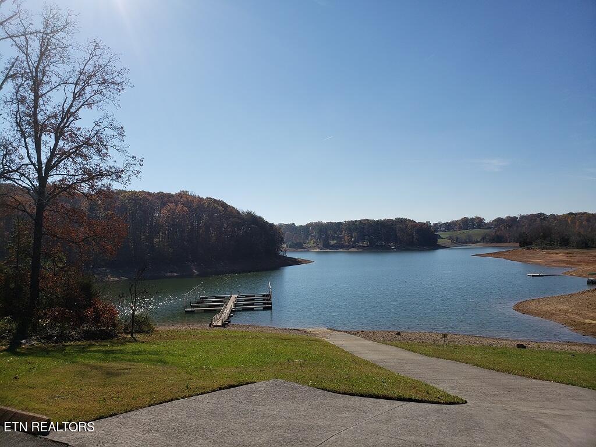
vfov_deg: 53.1
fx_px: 448
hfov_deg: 67.3
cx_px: 298
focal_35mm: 26
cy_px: 224
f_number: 2.4
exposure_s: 1/2686
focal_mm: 4.3
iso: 50
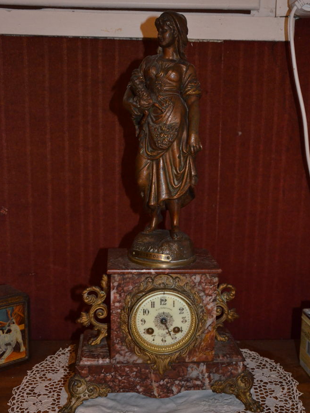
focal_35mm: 43
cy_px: 211
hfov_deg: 33.6
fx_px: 513
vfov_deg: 43.8
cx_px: 156
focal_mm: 26
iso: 3200
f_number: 4
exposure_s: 1/60
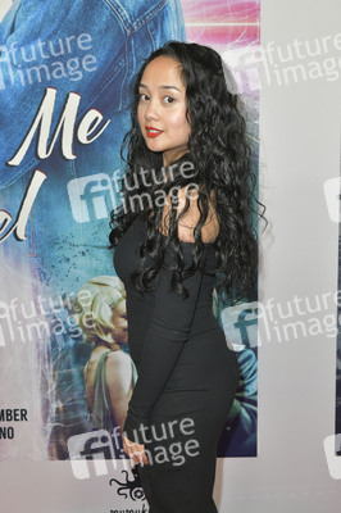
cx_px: 170
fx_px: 825
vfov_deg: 34.5
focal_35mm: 58
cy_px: 256
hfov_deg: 23.3
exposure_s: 1/250
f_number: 9
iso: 1600
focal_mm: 58
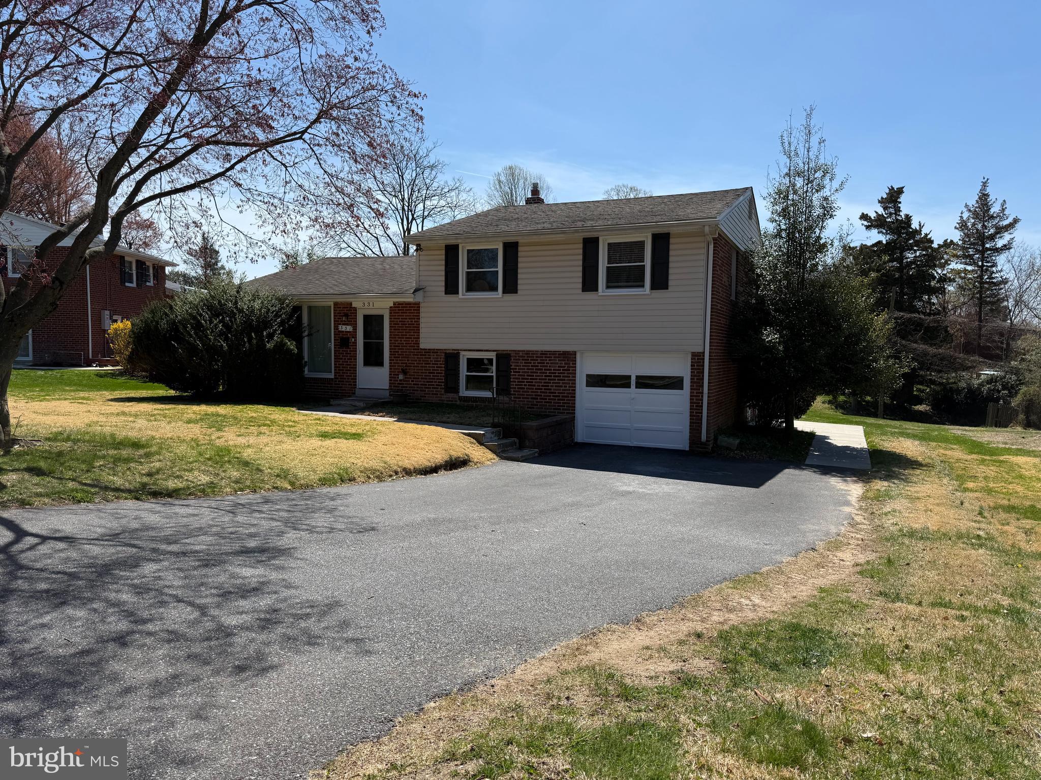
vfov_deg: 56.8
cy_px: 390
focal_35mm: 24
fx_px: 722
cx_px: 520
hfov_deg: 71.6
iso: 80
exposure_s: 1/5714
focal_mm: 6.76
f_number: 1.78
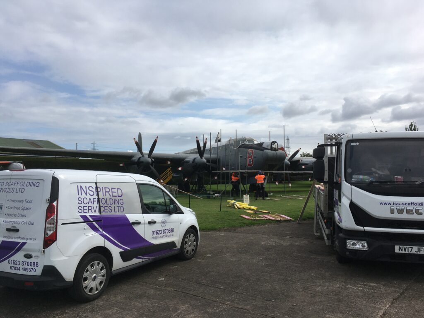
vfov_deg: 48.2
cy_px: 159
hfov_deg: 61.7
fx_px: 355
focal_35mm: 29
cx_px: 212
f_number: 2.2
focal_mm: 4.15
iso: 25
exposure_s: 1/2404
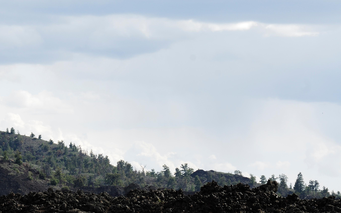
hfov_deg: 8.1
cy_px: 155
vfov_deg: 5.1
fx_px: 2398
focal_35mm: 258
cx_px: 111
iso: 200
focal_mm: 120
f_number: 9
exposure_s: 1/320
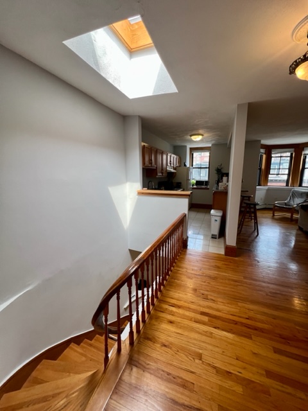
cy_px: 206
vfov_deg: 106.2
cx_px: 154
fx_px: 154
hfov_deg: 89.9
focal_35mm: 13
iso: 50
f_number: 1.8
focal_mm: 1.57
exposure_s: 1/120
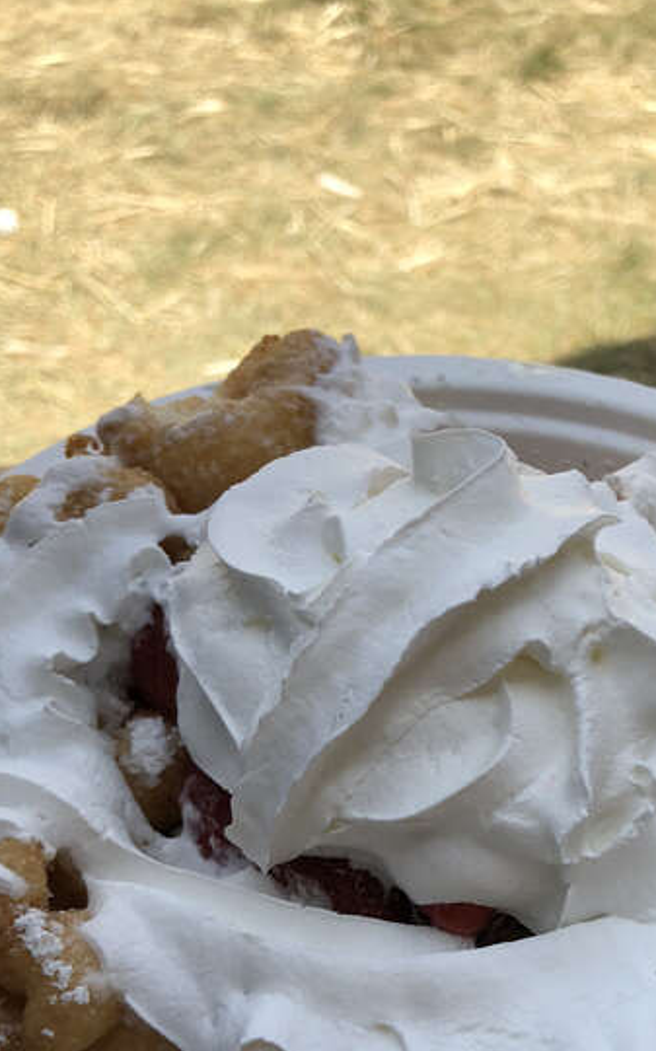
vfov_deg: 44.0
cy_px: 771
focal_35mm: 44
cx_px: 454
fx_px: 1260
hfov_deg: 28.9
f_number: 1.8
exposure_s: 1/1675
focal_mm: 4
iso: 20
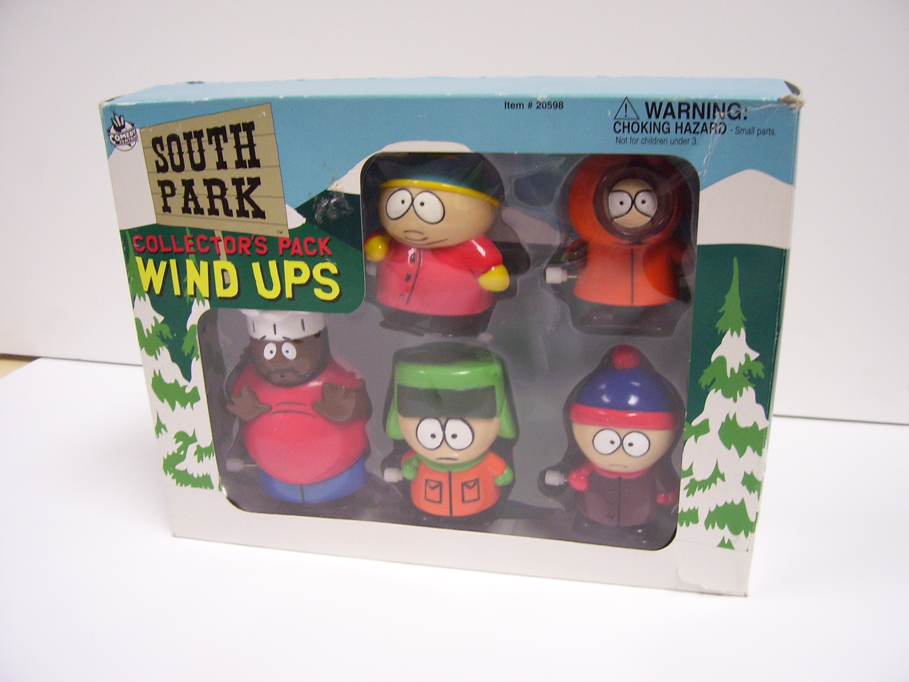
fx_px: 893
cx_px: 454
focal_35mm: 34
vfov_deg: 41.8
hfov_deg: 54.0
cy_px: 341
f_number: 2.7
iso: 160
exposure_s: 1/30
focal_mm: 5.6
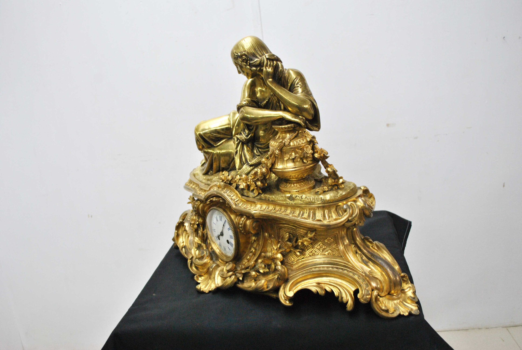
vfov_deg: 37.0
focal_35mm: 36
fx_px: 523
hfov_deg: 53.1
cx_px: 261
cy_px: 175
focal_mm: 24
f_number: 4
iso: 400
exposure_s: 1/50
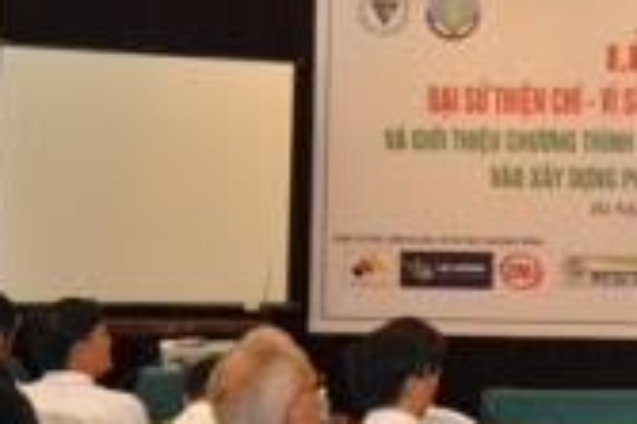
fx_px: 1774
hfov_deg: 19.7
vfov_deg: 13.6
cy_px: 168
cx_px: 656
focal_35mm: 100
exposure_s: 1/80
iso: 1250
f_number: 4.5
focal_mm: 25
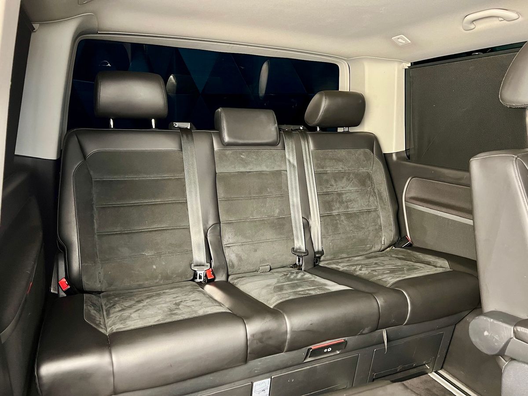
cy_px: 198
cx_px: 264
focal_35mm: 26
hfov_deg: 67.3
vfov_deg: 53.1
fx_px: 397
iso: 500
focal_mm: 5.7
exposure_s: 1/33
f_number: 1.5
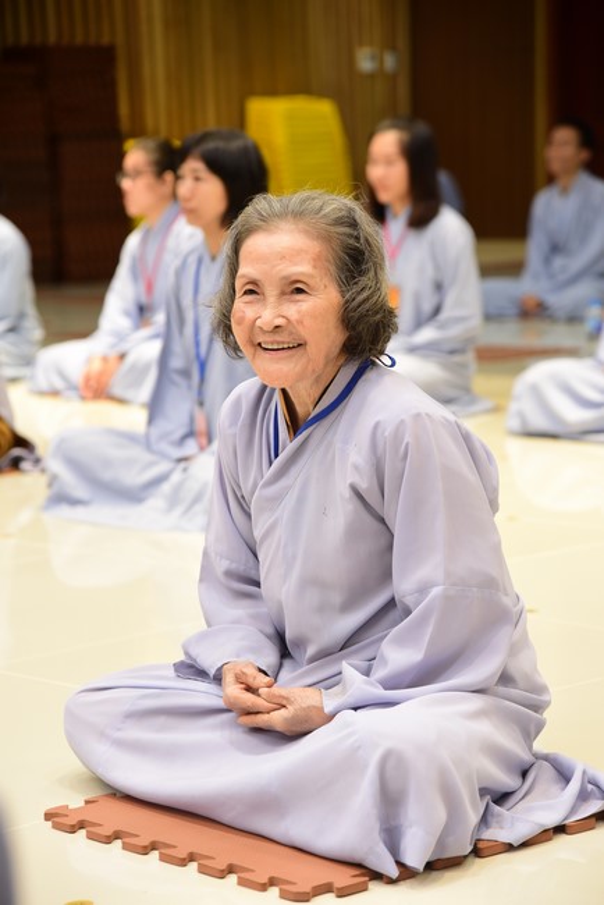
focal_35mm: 105
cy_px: 452
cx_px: 302
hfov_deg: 13.1
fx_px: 2639
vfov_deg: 19.4
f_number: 5
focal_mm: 105
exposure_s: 1/50
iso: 1250
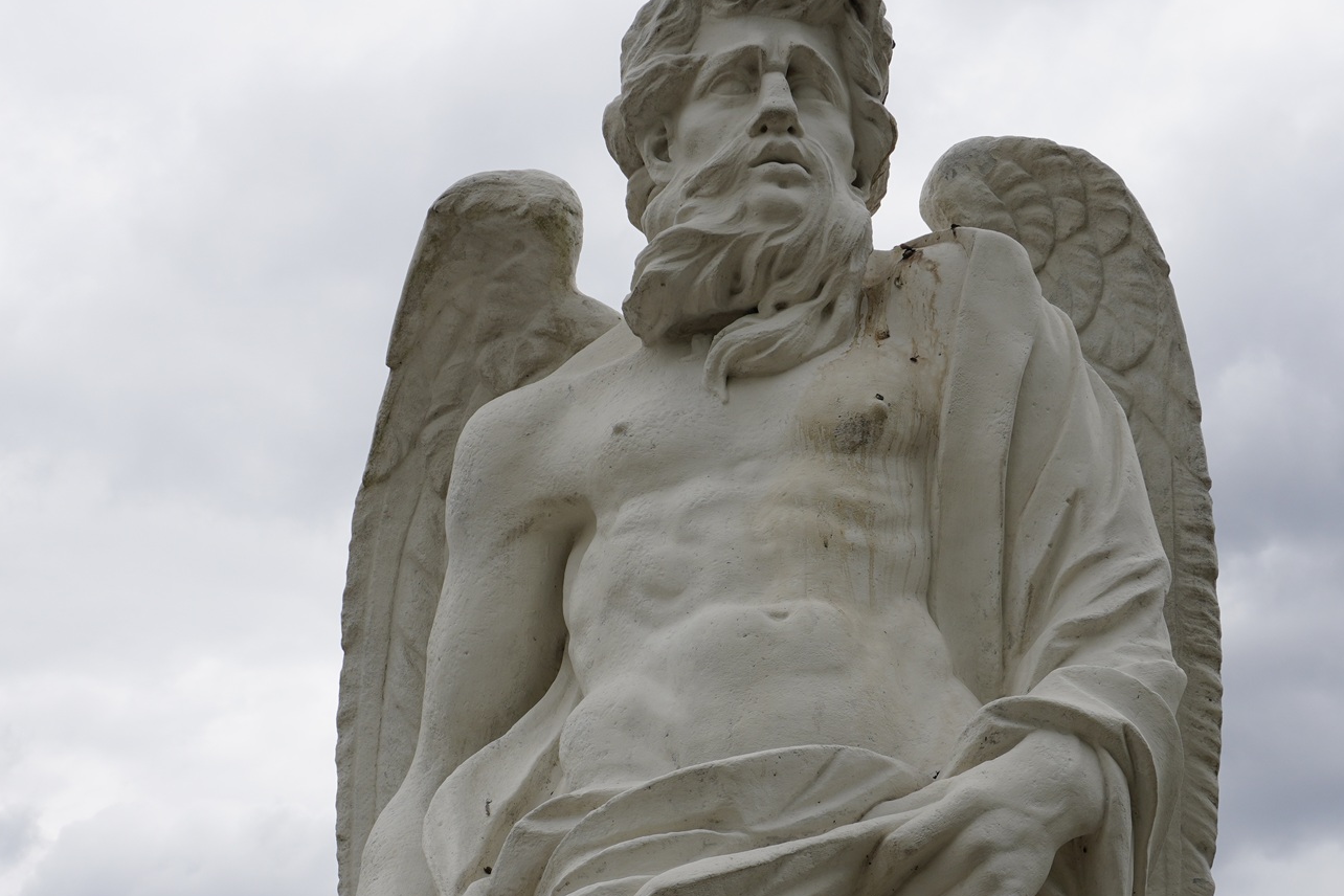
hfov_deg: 29.7
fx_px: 2530
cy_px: 603
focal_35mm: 68
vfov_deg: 20.0
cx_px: 753
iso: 100
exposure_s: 1/125
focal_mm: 29
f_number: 10
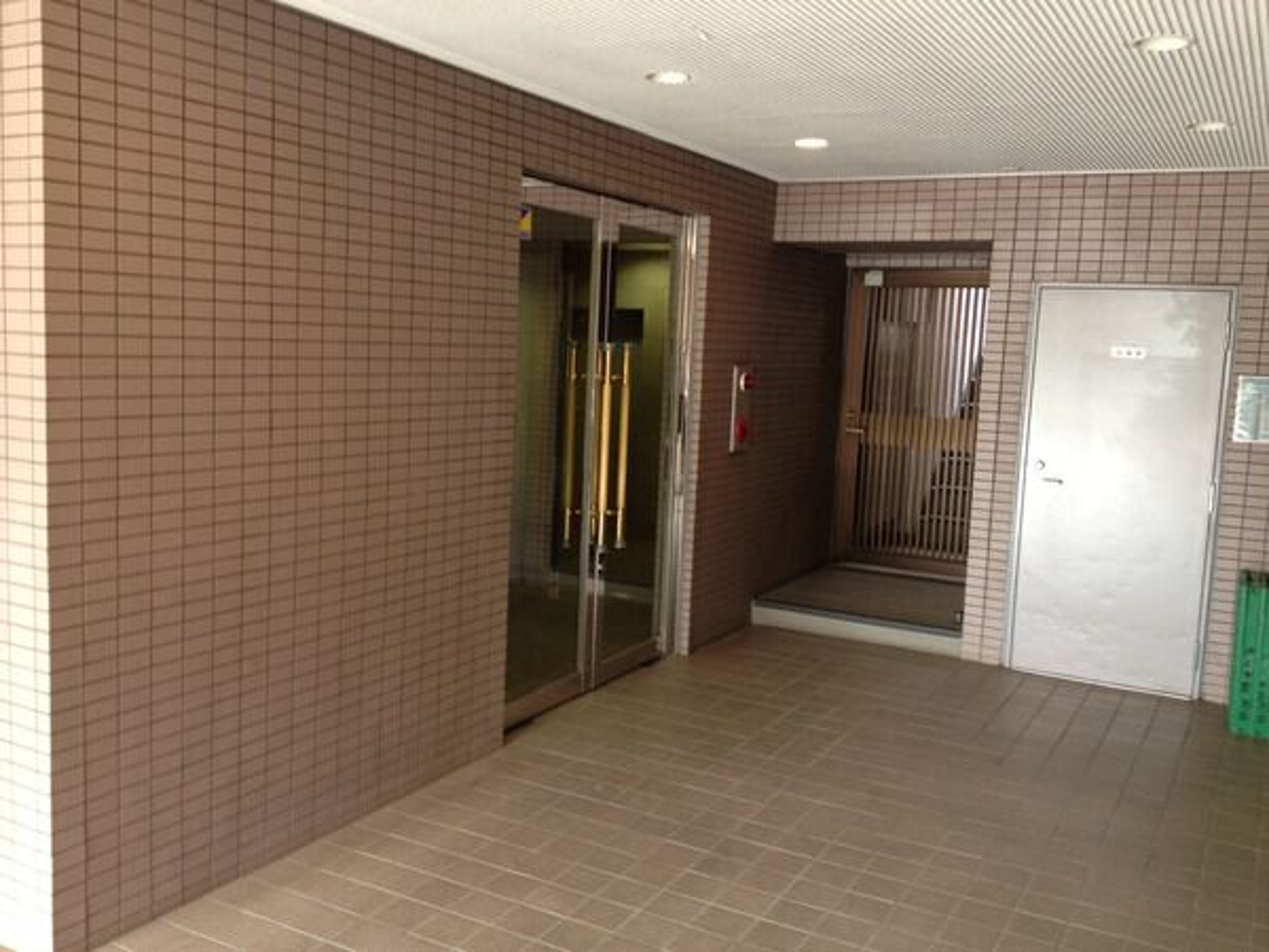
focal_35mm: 35
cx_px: 634
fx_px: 1283
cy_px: 476
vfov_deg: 40.7
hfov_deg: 52.6
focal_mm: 4.28
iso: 64
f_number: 2.4
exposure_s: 1/20
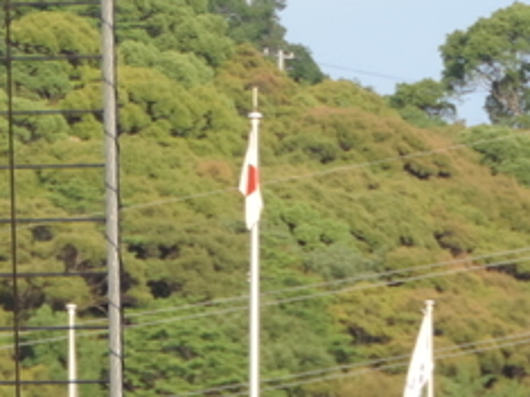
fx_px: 9641
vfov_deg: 2.4
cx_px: 255
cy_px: 634
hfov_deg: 3.1
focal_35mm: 630
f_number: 4.6
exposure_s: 1/125
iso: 80
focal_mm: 33
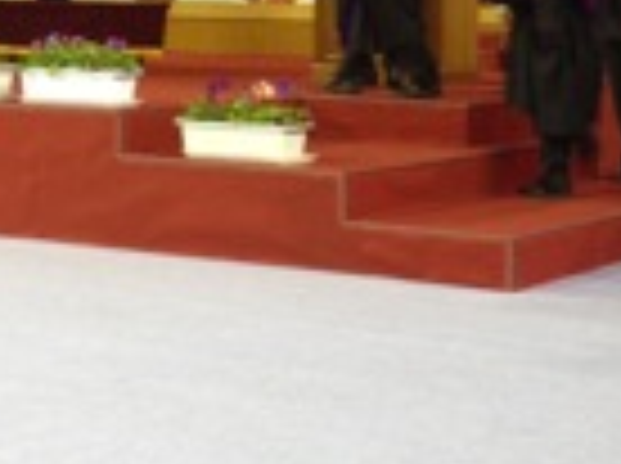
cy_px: -108
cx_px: 387
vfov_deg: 12.8
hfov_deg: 17.6
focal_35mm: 112
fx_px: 2006
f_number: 2.4
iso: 125
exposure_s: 1/20
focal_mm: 4.28
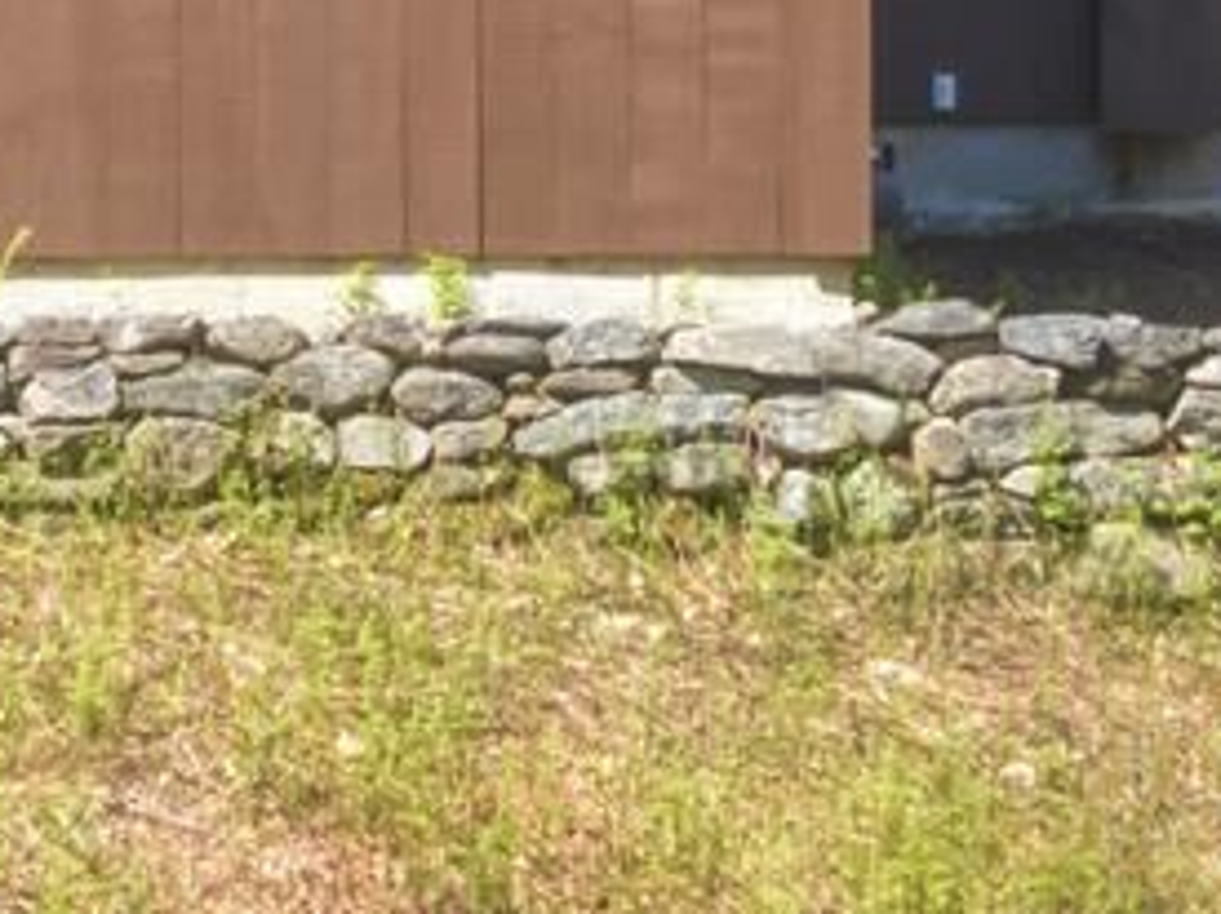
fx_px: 6311
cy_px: -337
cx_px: 502
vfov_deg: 8.2
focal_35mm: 179
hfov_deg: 11.0
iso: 100
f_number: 11
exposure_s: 1/25
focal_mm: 12.3
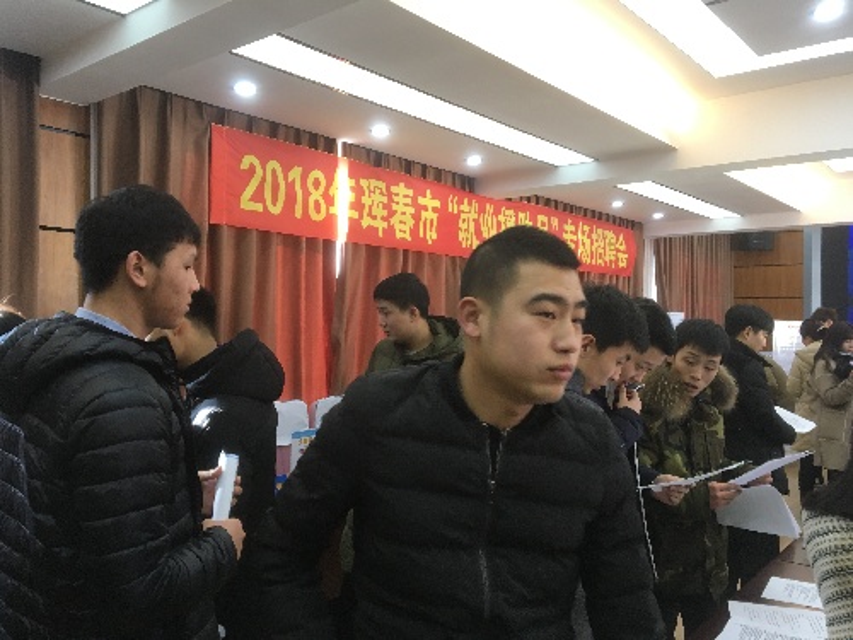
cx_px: 426
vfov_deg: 48.2
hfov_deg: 61.7
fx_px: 715
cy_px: 320
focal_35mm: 29
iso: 50
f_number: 2.2
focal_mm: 4.15
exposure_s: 1/33
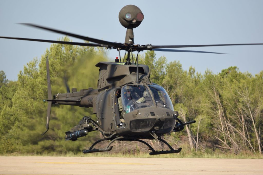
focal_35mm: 315
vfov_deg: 4.4
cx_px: 132
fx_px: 2301
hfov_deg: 6.5
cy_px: 88
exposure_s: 1/500
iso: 100
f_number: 5.6
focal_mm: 210
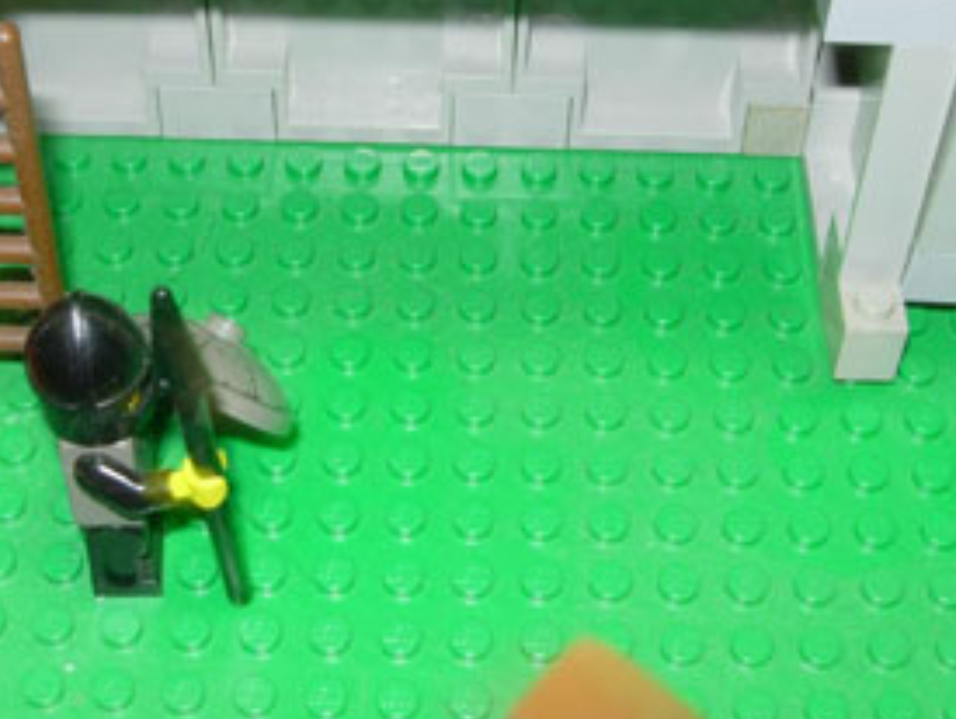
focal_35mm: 69
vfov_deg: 21.3
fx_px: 1908
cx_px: 417
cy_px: 304
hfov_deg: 28.1
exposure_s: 1
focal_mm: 7.8
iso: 79
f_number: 4.8
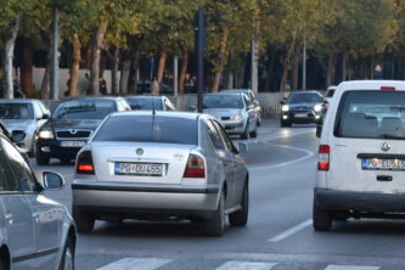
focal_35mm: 242
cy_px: 17
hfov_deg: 8.5
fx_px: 2722
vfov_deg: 5.7
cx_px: 111
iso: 400
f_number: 6.3
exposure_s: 1/160
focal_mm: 70
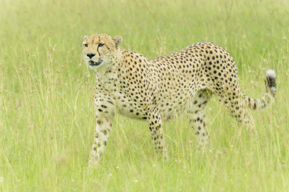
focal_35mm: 240
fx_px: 1925
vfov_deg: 5.7
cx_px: 144
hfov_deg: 8.6
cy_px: 96
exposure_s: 1/1000
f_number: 10
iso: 5000
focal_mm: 240
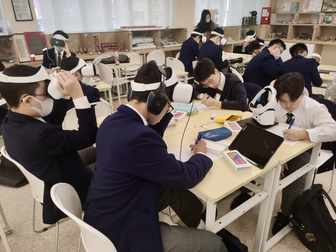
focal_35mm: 26
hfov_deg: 67.3
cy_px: 126
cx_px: 168
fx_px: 252
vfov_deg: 53.1
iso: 752
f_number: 1.75
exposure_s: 1/100
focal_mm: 4.75
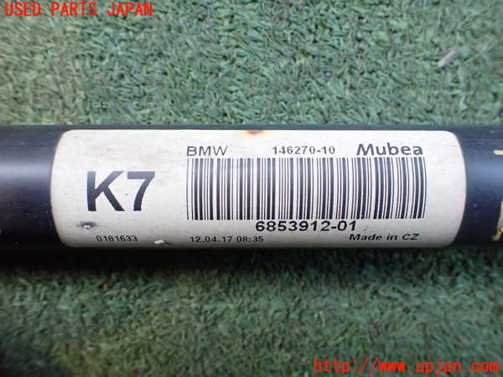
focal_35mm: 30
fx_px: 436
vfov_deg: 46.8
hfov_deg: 60.0
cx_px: 252
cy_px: 188
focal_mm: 5.4
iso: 500
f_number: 2.3
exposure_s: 1/125
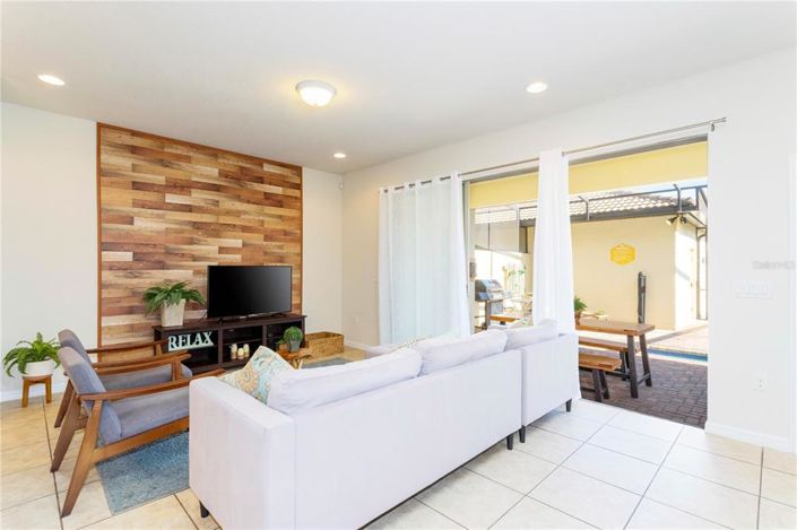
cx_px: 398
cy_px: 265
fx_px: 376
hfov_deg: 93.3
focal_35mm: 17
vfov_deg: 70.4
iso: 1250
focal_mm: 17
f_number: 22
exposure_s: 1/60
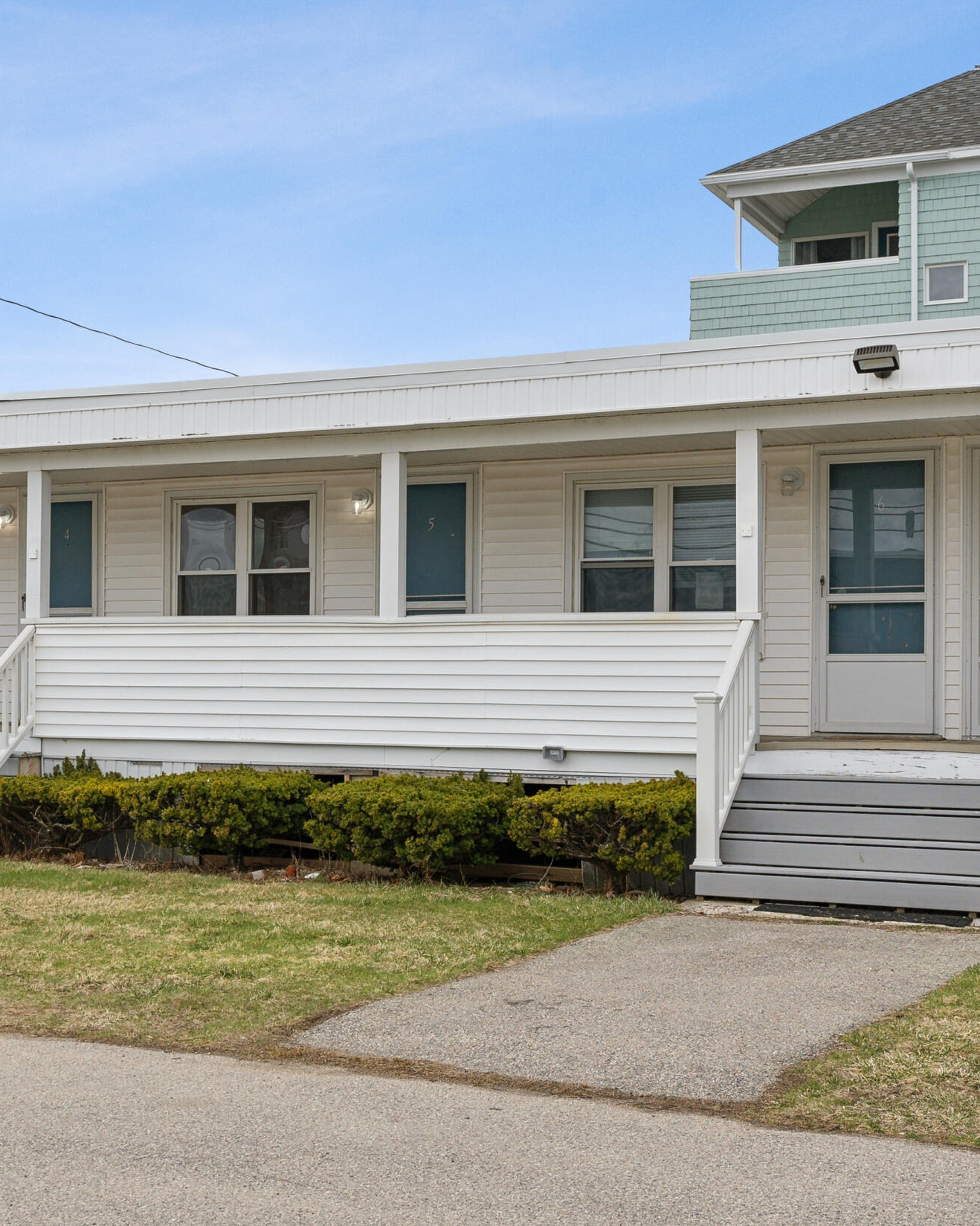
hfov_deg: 28.2
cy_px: 534
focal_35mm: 53
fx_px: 1922
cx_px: 243
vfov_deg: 35.3
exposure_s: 1/640
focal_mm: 31
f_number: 7.1
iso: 320
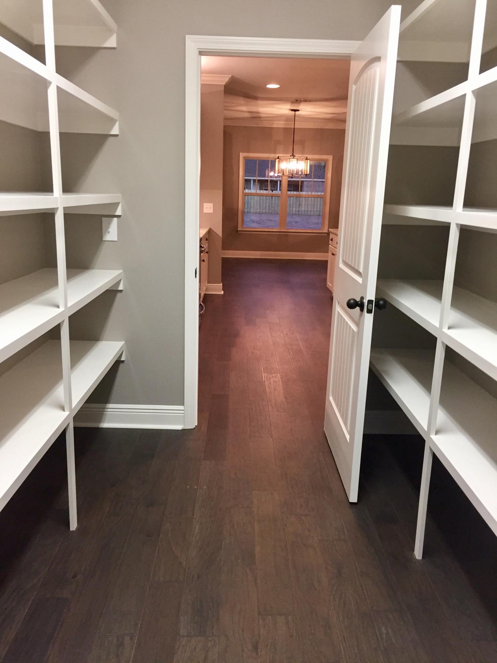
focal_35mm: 29
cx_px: 248
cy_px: 332
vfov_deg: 61.7
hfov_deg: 48.2
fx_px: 555
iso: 125
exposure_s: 1/30
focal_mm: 4.15
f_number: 2.2
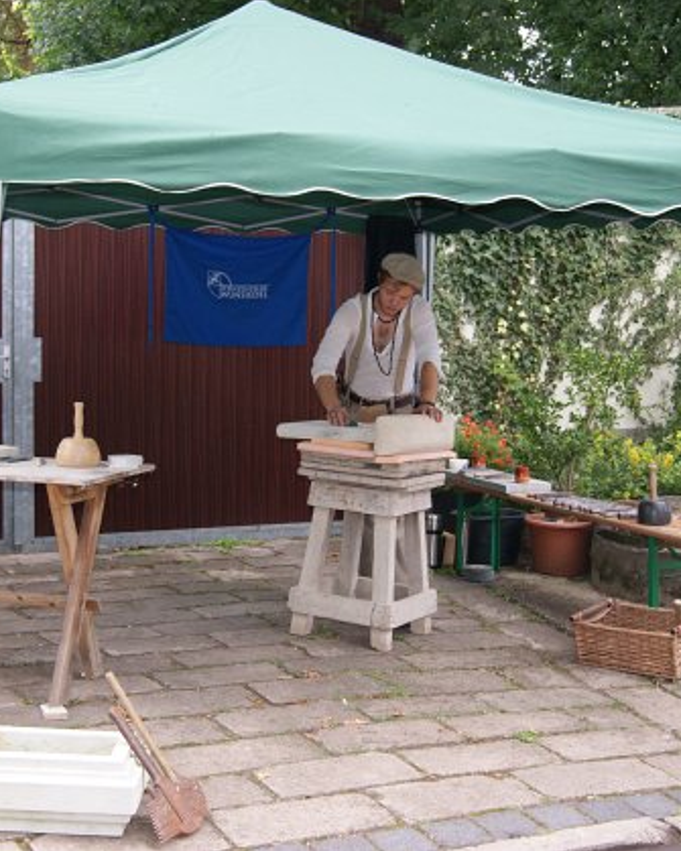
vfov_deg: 33.6
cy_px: 418
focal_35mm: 56
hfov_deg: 27.0
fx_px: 1411
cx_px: 242
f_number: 4
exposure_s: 1/160
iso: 200
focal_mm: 26
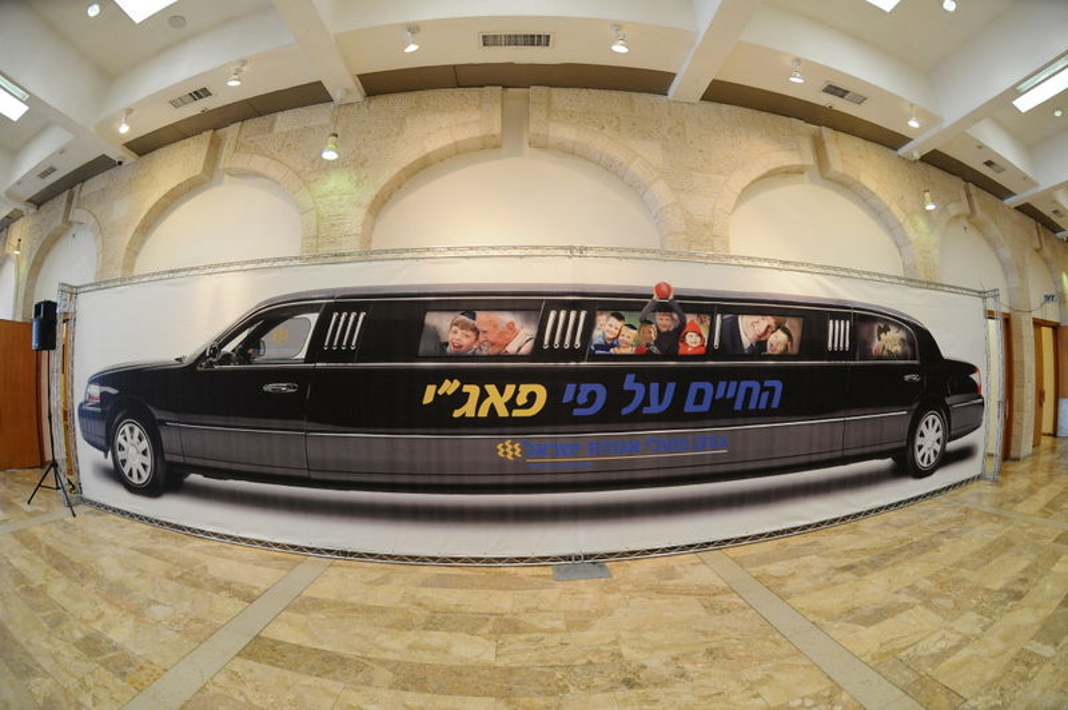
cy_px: 355
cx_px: 534
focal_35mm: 16
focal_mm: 10.5
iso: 800
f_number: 4
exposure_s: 1/100
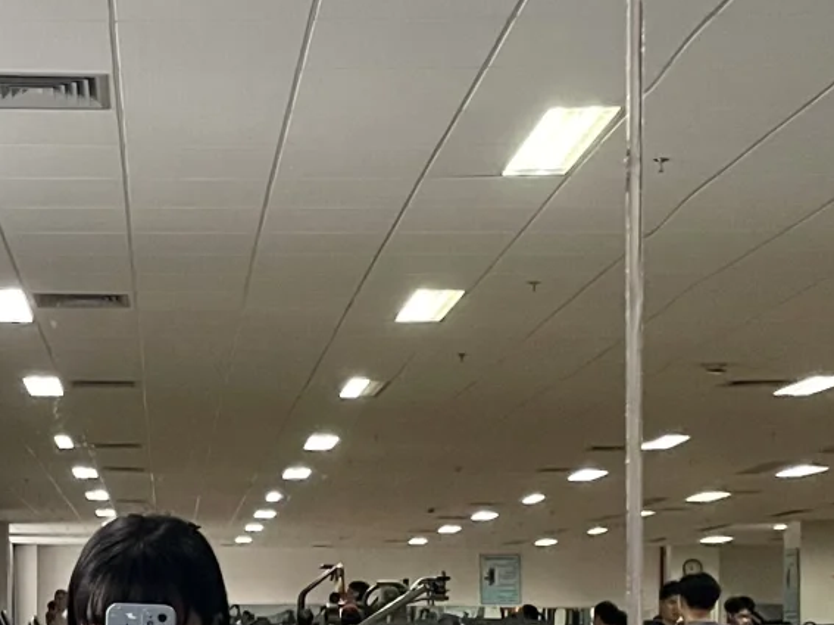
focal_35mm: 66
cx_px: 88
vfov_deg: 19.7
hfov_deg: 28.3
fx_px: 1590
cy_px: 900
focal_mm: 4.2
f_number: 1.6
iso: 500
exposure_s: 1/50
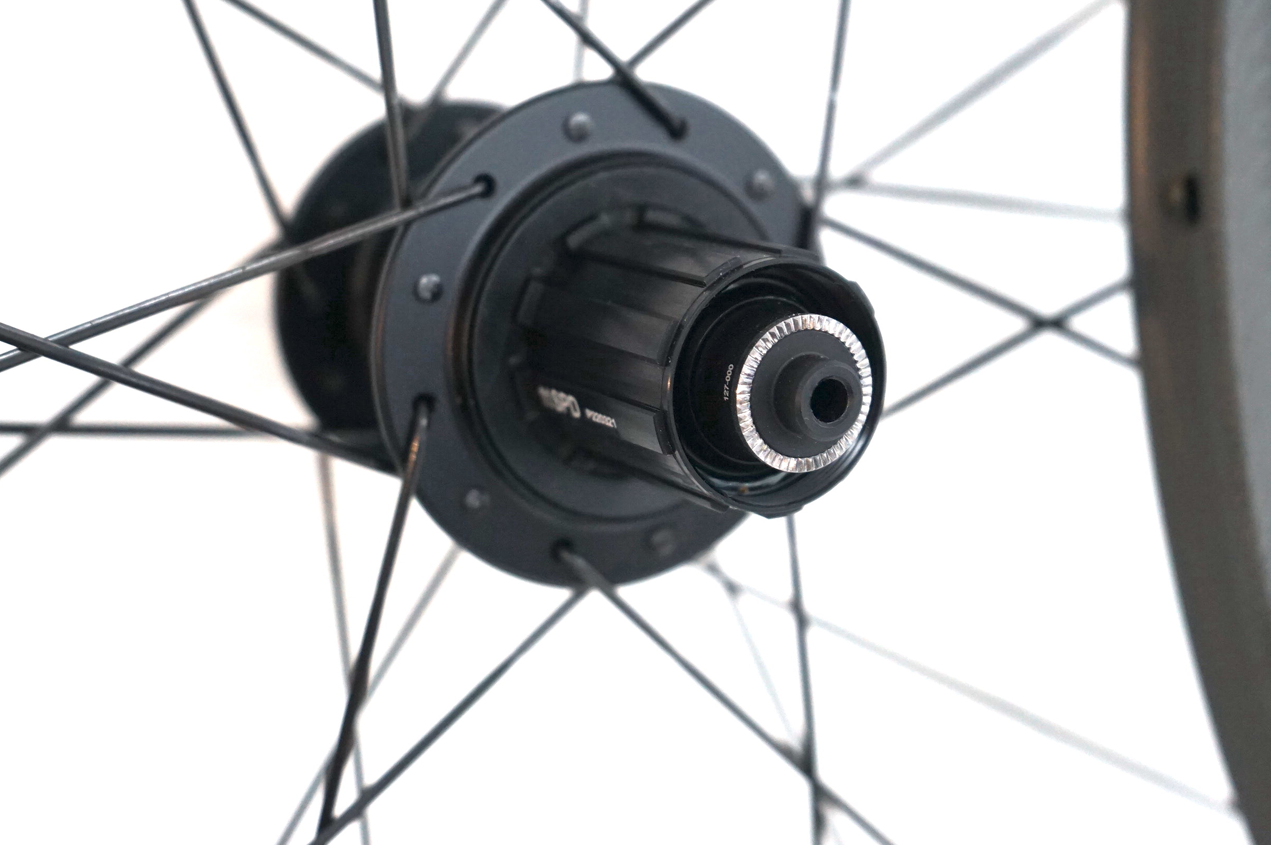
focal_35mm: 62
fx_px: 2187
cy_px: 341
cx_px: 598
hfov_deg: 32.4
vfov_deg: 21.8
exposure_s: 1/60
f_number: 4.5
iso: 1250
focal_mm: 50
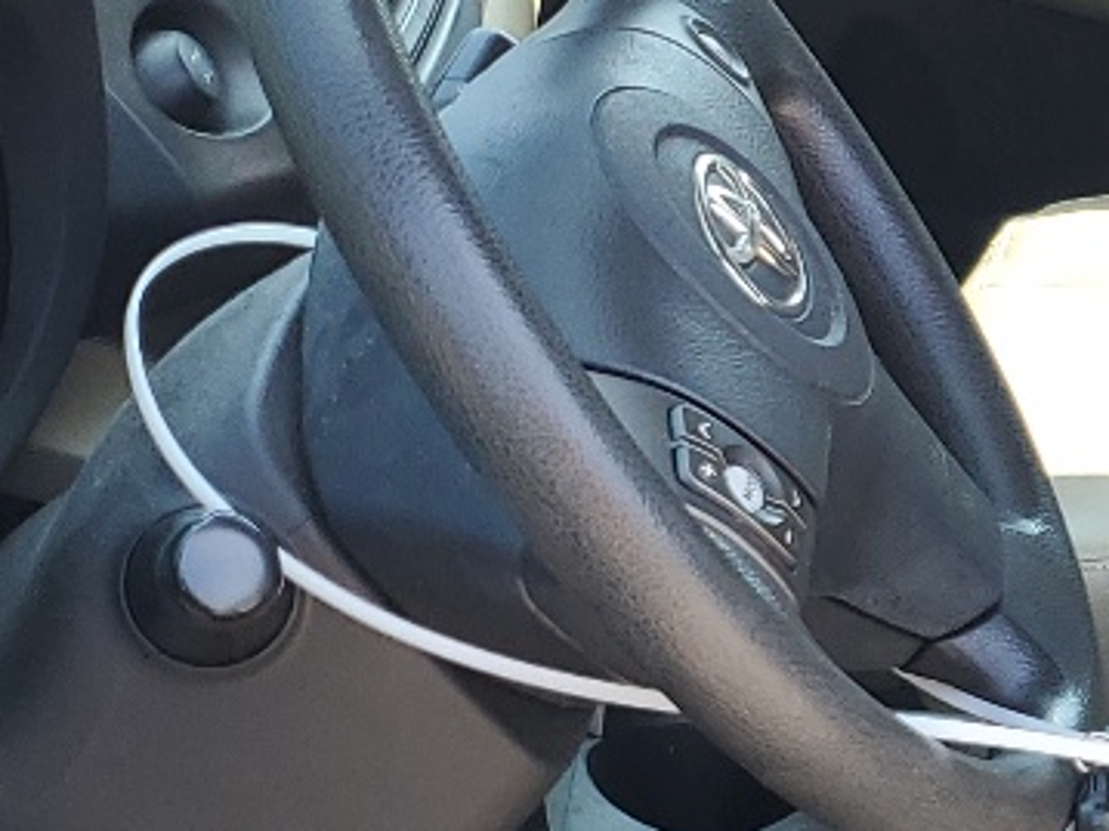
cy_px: 707
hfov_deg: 15.7
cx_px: 1634
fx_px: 3715
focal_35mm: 116
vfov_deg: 12.7
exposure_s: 1/312
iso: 50
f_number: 1.5
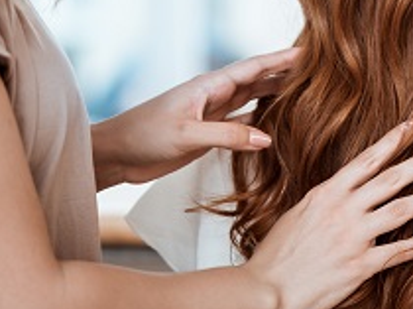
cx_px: 260
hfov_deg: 6.9
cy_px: 20
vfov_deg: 5.1
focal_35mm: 289
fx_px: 3444
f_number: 2.8
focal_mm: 105
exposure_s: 1/200
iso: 100
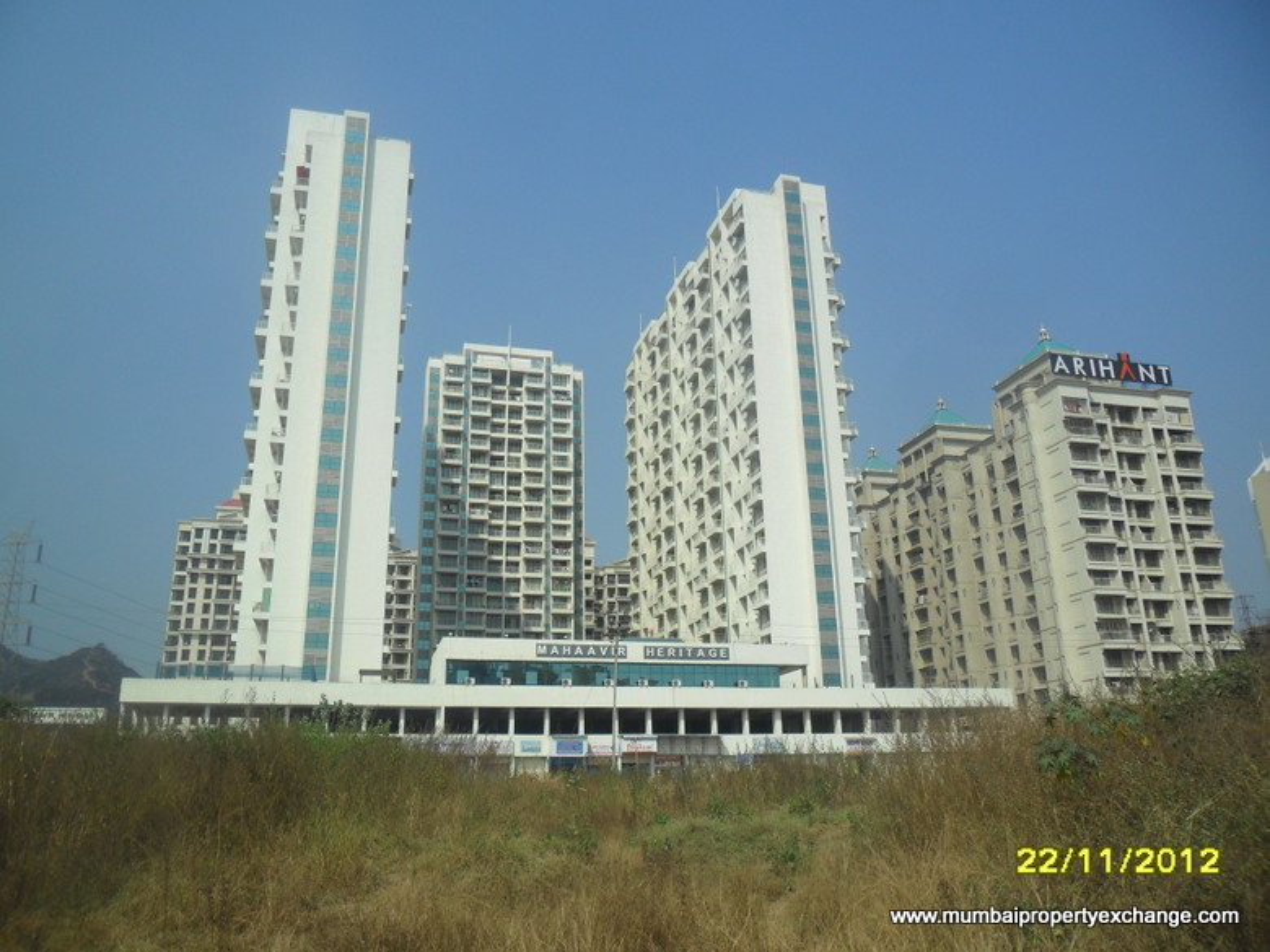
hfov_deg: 65.3
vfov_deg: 51.4
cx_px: 635
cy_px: 476
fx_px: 991
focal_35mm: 27
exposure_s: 1/350
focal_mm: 4.9
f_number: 8.9
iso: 100
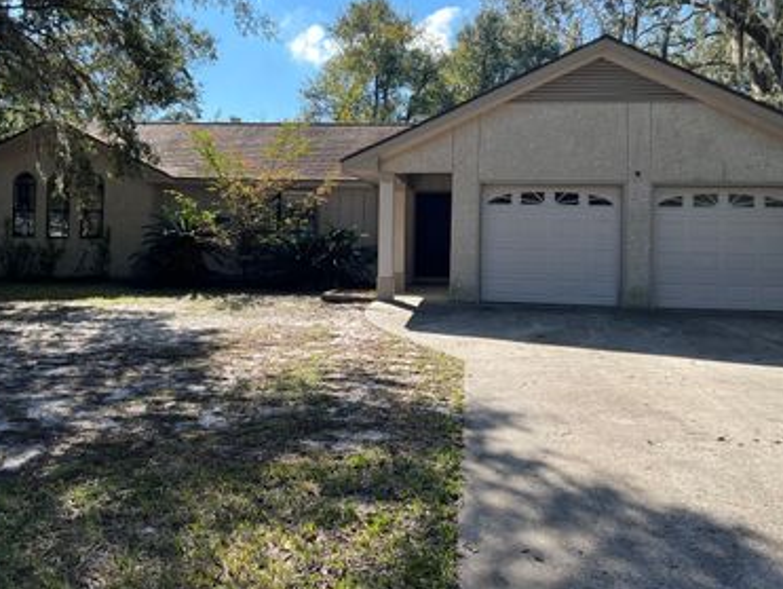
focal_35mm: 35
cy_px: 210
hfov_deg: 52.6
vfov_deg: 40.4
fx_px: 792
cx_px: 399
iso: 50
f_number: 1.5
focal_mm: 5.7
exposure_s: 1/1808
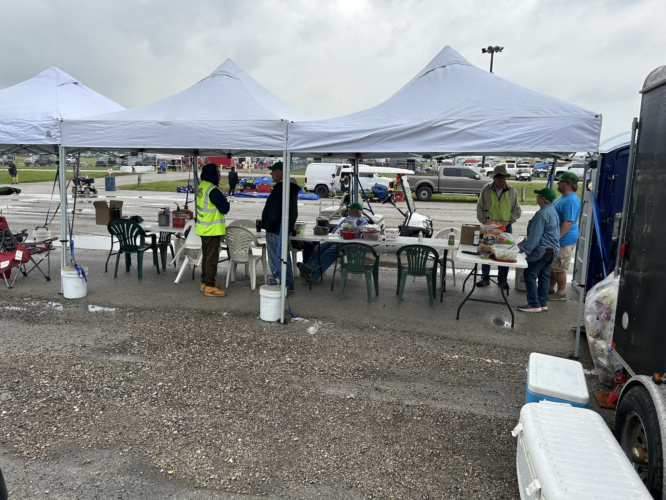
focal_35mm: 26
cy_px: 250
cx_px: 333
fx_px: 500
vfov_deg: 53.1
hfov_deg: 67.3
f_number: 1.5
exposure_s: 1/1171
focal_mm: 5.7
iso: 50
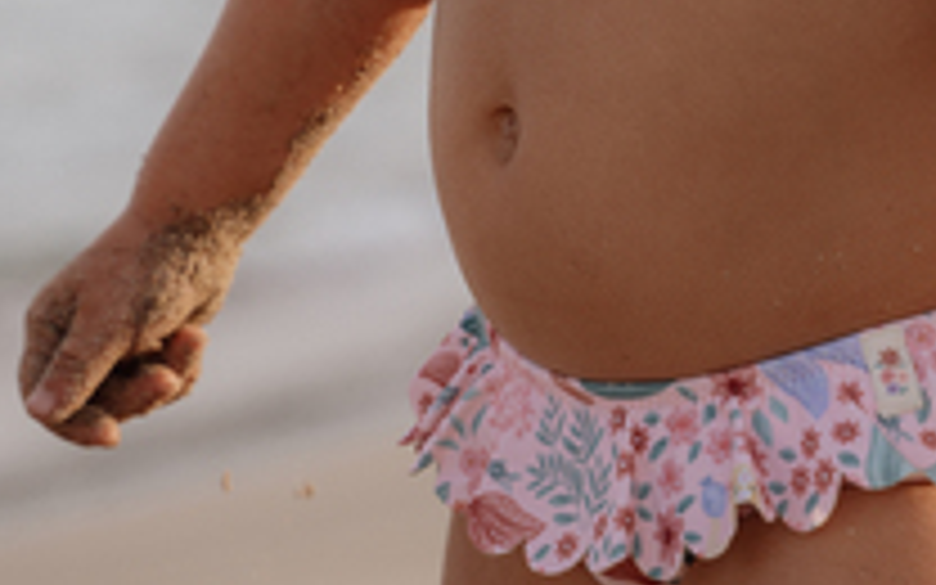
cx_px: 848
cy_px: -176
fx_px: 5689
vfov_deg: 5.8
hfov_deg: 9.4
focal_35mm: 223
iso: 100
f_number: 4.5
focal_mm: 70
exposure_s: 1/500
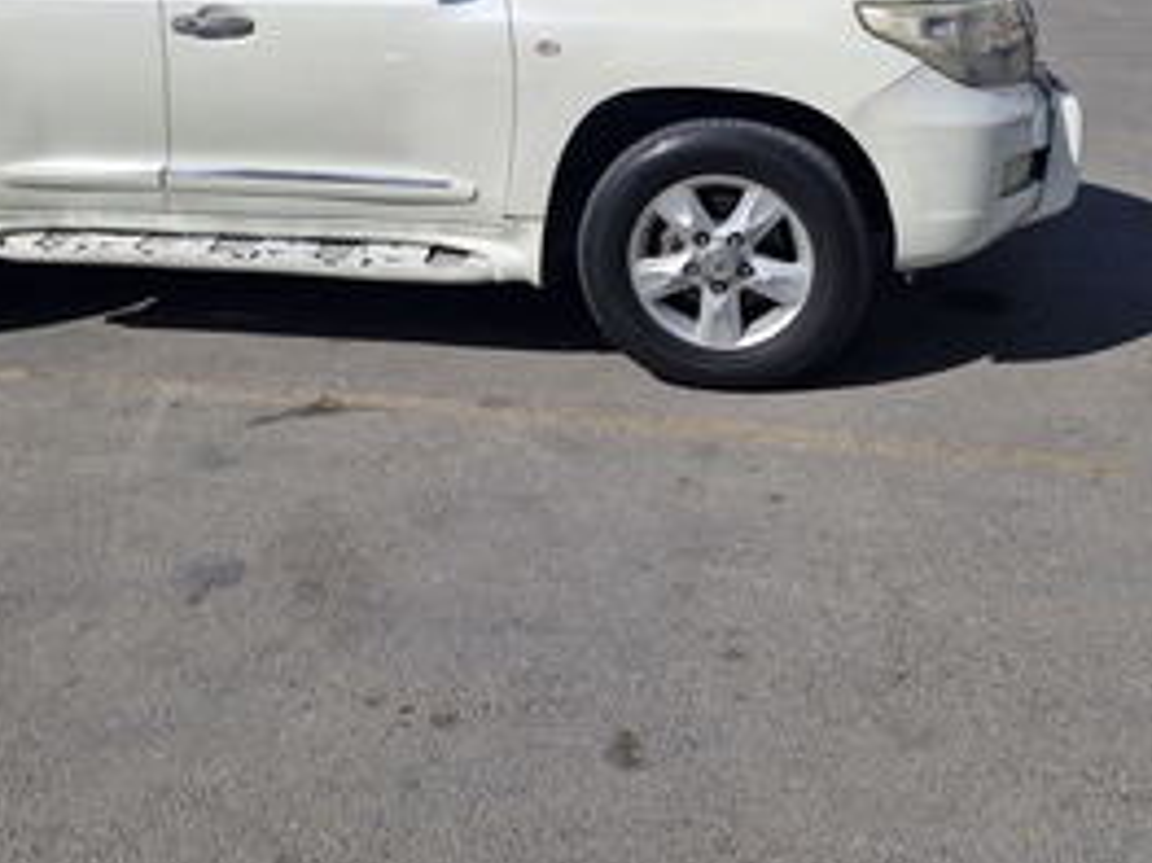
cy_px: 177
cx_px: 405
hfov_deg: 46.2
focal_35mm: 40
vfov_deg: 34.9
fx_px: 1331
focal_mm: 5.54
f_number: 1.8
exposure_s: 1/3496
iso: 50
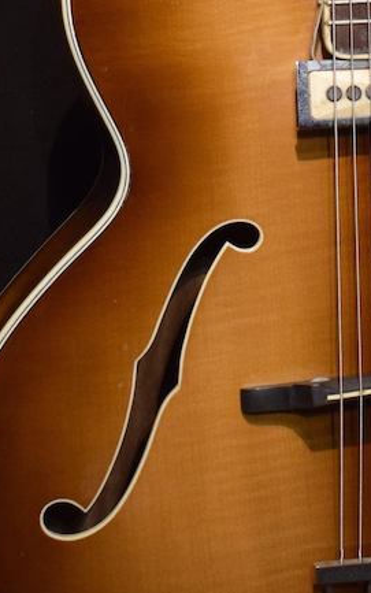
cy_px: -145
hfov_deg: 10.3
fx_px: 2053
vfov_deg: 15.7
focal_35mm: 127
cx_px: 341
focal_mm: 24
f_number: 3.8
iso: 1600
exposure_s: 1/30
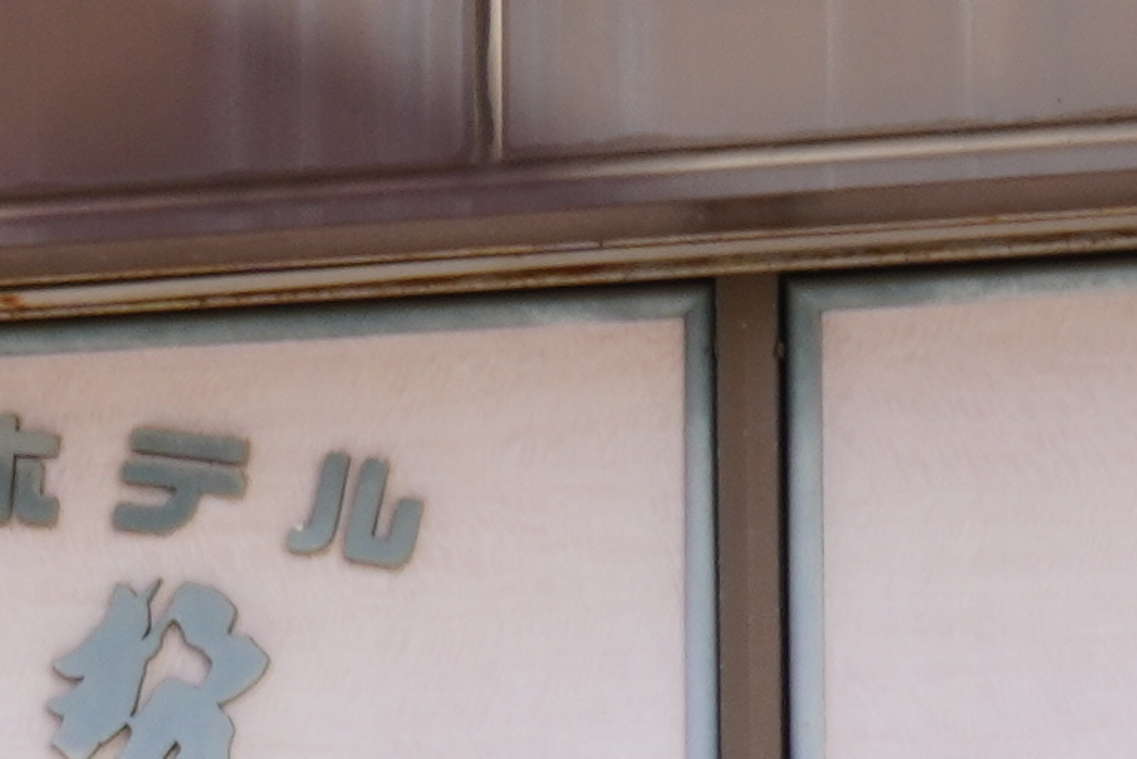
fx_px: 9316
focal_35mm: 295
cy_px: 1056
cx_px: -1605
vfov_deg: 4.6
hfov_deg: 6.6
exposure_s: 1/100
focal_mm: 25
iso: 100
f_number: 8
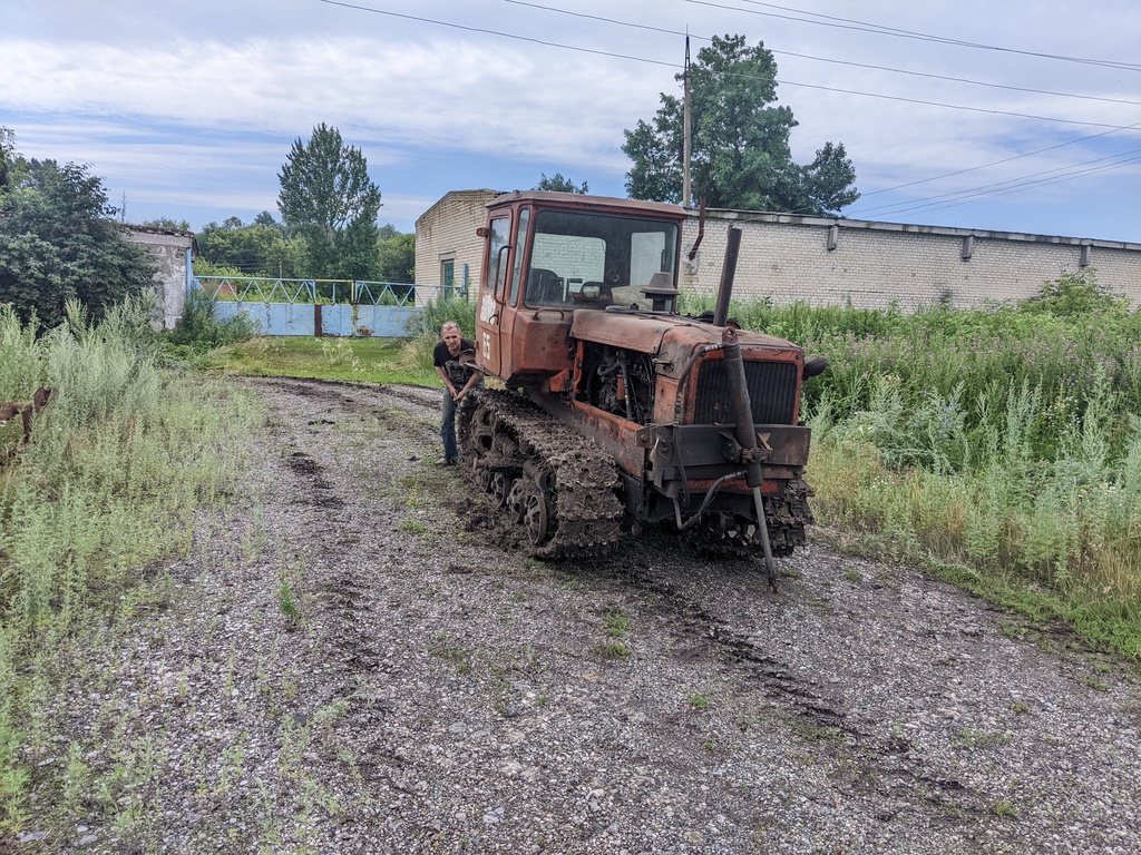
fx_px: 890
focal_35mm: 27
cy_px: 428
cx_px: 570
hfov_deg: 65.3
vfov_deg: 51.4
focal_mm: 4.44
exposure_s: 1/2933
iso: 54
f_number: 1.8
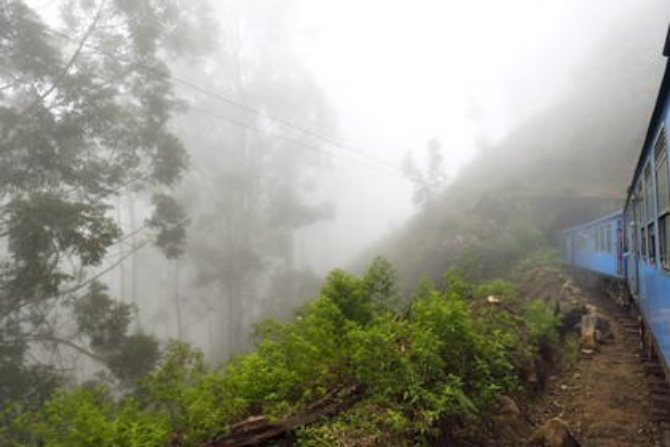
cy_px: 224
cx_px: 335
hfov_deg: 73.7
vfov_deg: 53.1
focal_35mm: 24
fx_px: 447
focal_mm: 24
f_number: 6.3
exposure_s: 1/320
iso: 1600
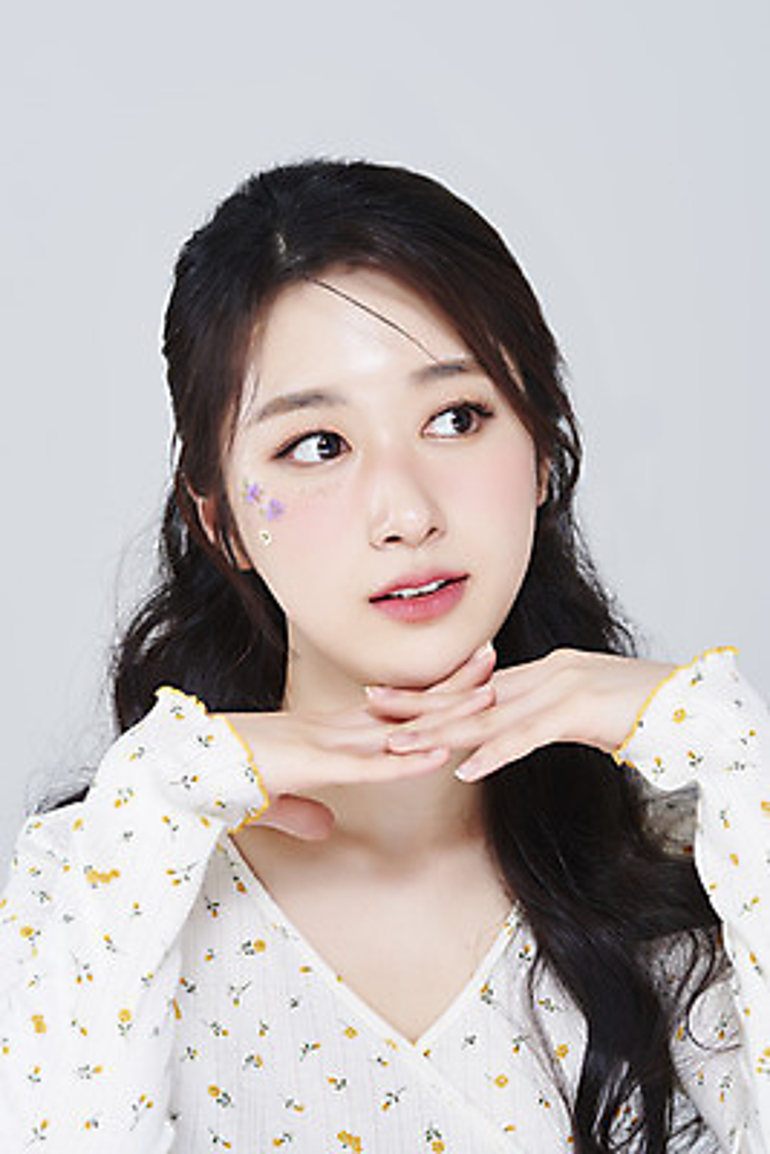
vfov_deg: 19.4
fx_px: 3366
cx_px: 385
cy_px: 577
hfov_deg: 13.1
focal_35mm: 105
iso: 64
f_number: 11
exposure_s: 1/125
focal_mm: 105
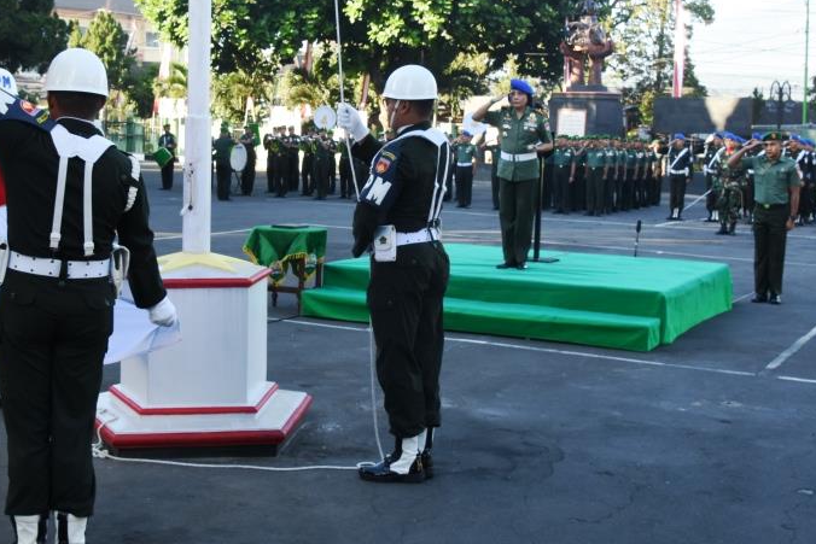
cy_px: 184
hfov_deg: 39.4
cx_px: 317
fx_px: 1134
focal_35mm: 50
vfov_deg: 26.9
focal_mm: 22
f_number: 10
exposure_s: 1/125
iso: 560
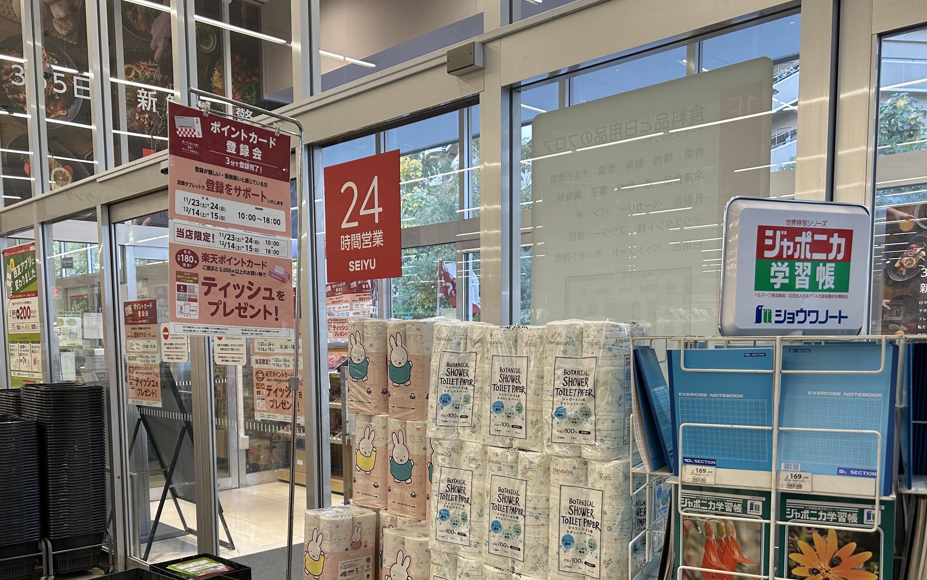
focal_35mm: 33
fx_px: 834
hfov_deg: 58.0
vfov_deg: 37.7
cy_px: 412
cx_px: 418
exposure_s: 1/100
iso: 64
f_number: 1.5
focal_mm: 5.7
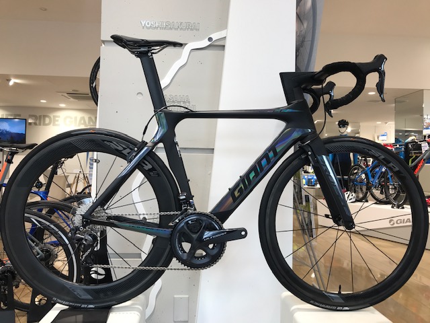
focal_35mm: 28
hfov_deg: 63.4
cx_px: 215
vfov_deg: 49.7
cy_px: 162
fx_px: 348
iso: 25
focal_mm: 3.99
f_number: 1.8
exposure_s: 1/49
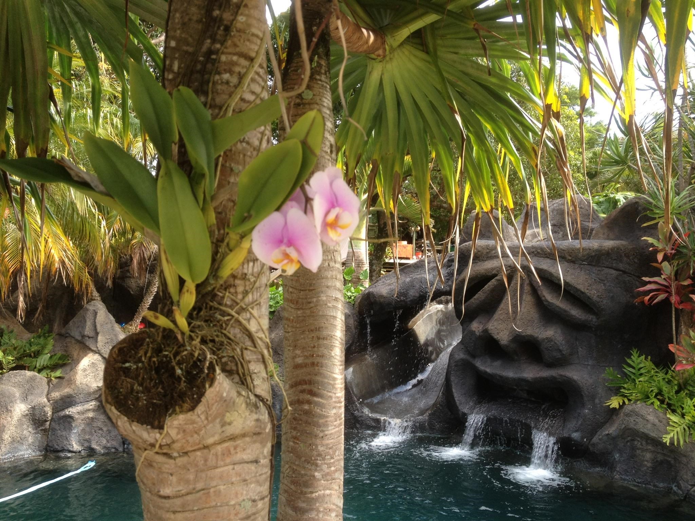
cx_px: 348
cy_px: 260
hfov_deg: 52.6
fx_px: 703
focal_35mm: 35
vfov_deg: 40.7
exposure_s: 1/210
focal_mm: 4.28
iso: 64
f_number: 2.4
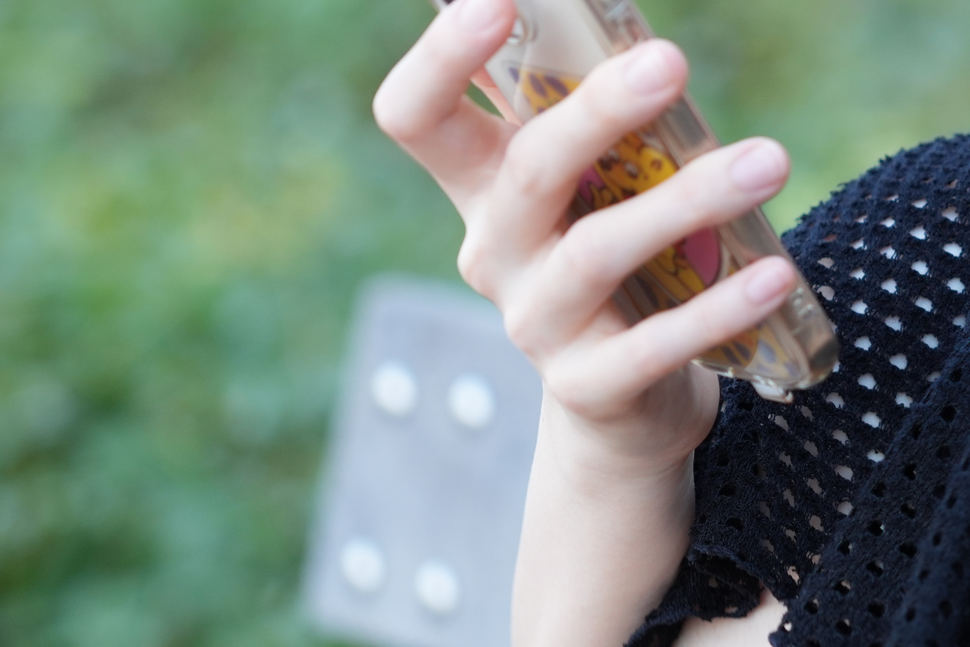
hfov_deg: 5.9
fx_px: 9242
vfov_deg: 4.0
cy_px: 34
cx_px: 1462
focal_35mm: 343
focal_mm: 105
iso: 400
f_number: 2.8
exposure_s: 1/400
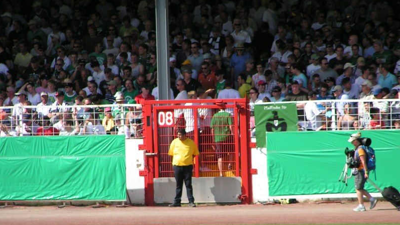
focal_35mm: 416
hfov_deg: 5.2
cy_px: 136
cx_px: 199
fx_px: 4413
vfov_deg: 2.9
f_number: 4
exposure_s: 1/640
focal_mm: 58
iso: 50
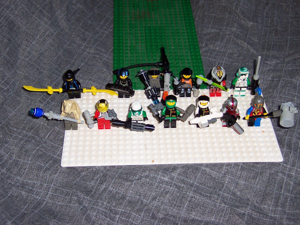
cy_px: 112
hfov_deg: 29.0
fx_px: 581
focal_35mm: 67
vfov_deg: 21.9
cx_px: 150
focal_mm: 10.4
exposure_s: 1/60
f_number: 3.4
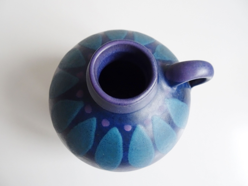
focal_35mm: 24
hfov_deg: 71.6
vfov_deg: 56.8
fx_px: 172
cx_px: 124
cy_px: 93
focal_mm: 4.1
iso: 400
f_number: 3.5
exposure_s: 1/30
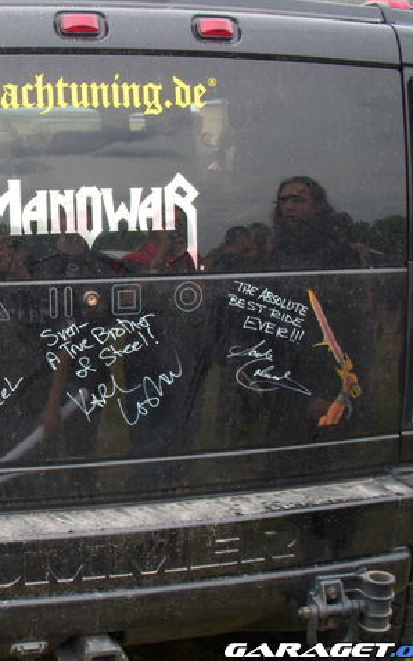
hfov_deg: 23.2
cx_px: 18
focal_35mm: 54
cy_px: 331
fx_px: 973
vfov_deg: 37.5
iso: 100
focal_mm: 6.3
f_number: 3.3
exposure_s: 1/200
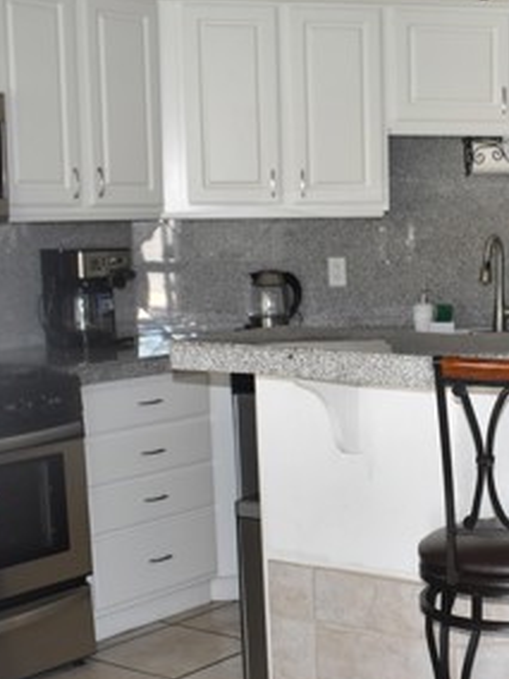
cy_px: 460
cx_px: 516
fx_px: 1274
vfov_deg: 29.6
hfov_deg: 21.7
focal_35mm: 65
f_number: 5.6
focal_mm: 20
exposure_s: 1/125
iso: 800
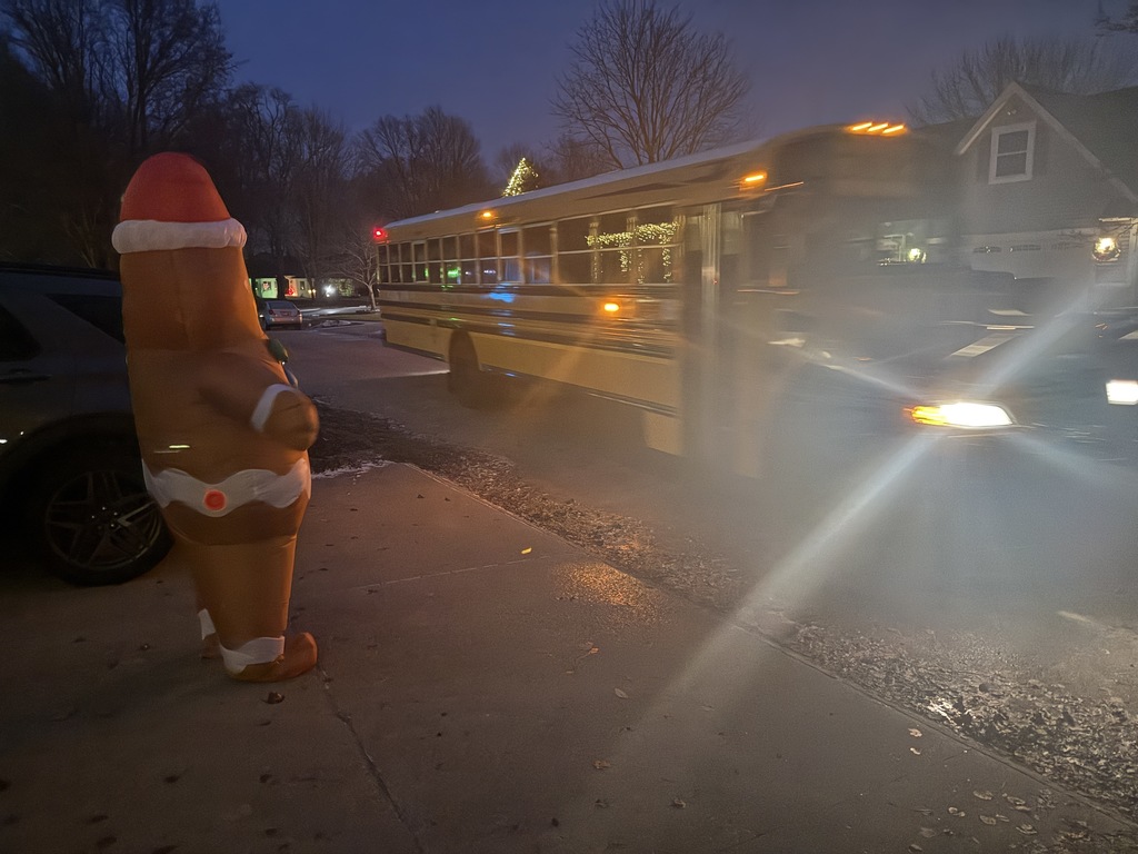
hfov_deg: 71.6
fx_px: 789
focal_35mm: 24
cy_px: 427
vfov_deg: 56.8
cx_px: 569
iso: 2000
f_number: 1.78
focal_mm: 6.76
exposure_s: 1/20
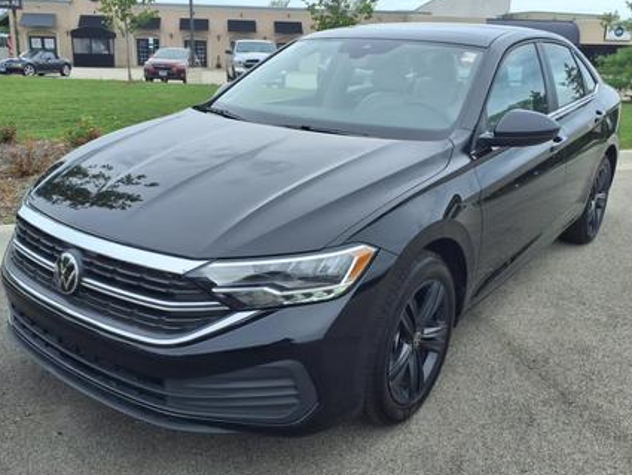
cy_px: 217
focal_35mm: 32
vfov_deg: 44.1
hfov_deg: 56.8
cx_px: 308
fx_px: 584
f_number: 1.9
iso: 40
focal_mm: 3.58
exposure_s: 1/1250
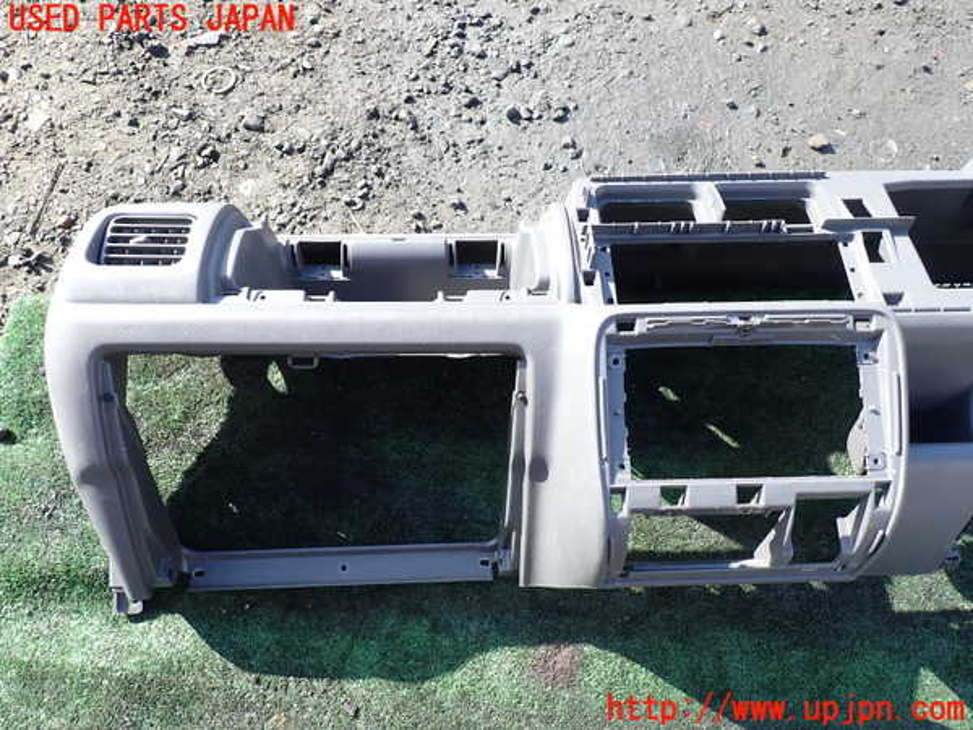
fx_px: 703
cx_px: 486
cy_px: 365
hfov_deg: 69.4
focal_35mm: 25
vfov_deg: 54.9
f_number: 2.8
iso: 100
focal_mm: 4.5
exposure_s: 1/200
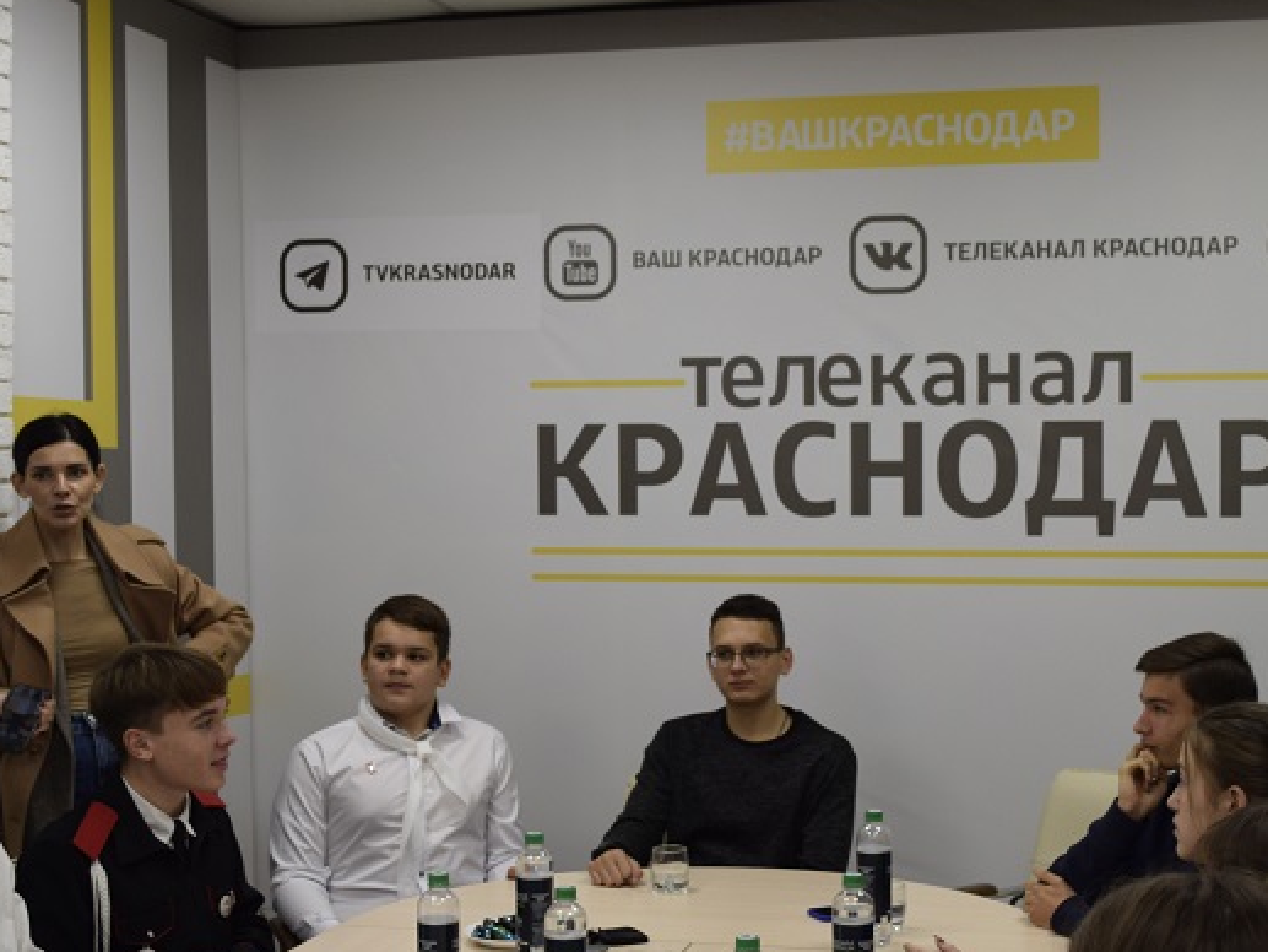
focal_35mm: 58
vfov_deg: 25.2
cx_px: 701
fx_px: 2125
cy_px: 558
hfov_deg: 33.2
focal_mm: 26
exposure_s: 1/60
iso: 400
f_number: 5
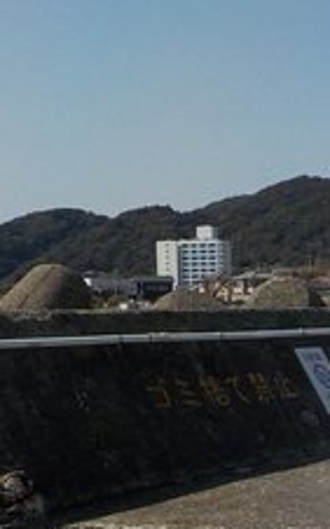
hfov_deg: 12.6
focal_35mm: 90
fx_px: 1297
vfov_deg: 22.8
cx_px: 669
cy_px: 410
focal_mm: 4.1
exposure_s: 1/640
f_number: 6.6
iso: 125
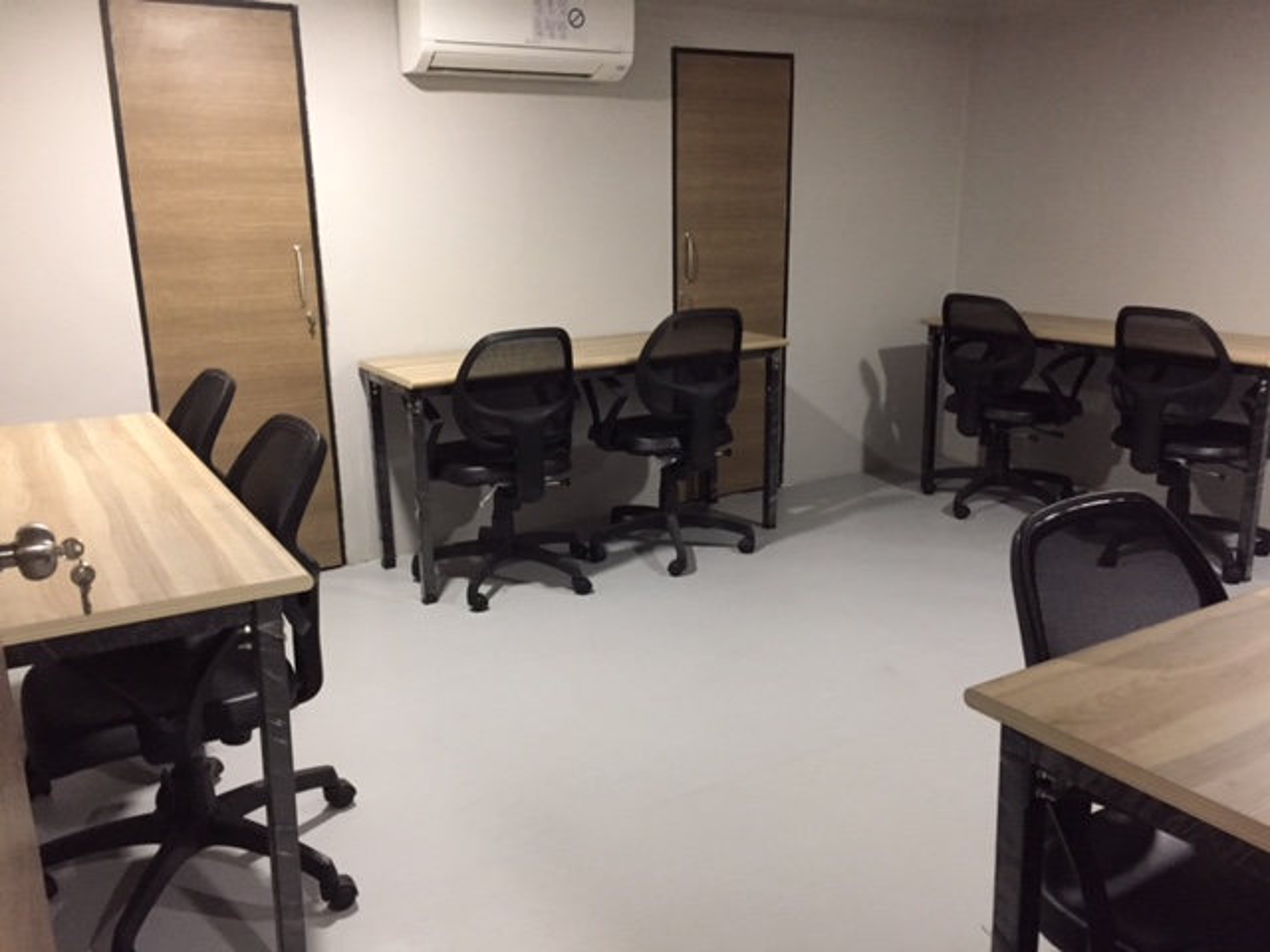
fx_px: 1064
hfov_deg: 61.7
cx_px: 635
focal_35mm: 29
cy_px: 476
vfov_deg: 48.2
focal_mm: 4.15
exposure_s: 1/17
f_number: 2.2
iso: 320
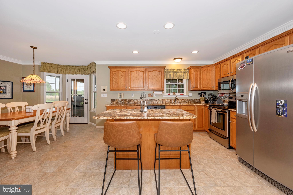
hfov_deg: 104.3
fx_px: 114
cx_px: 146
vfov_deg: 81.1
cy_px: 98
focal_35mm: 14
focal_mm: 14
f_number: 8
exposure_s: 1/30
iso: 400
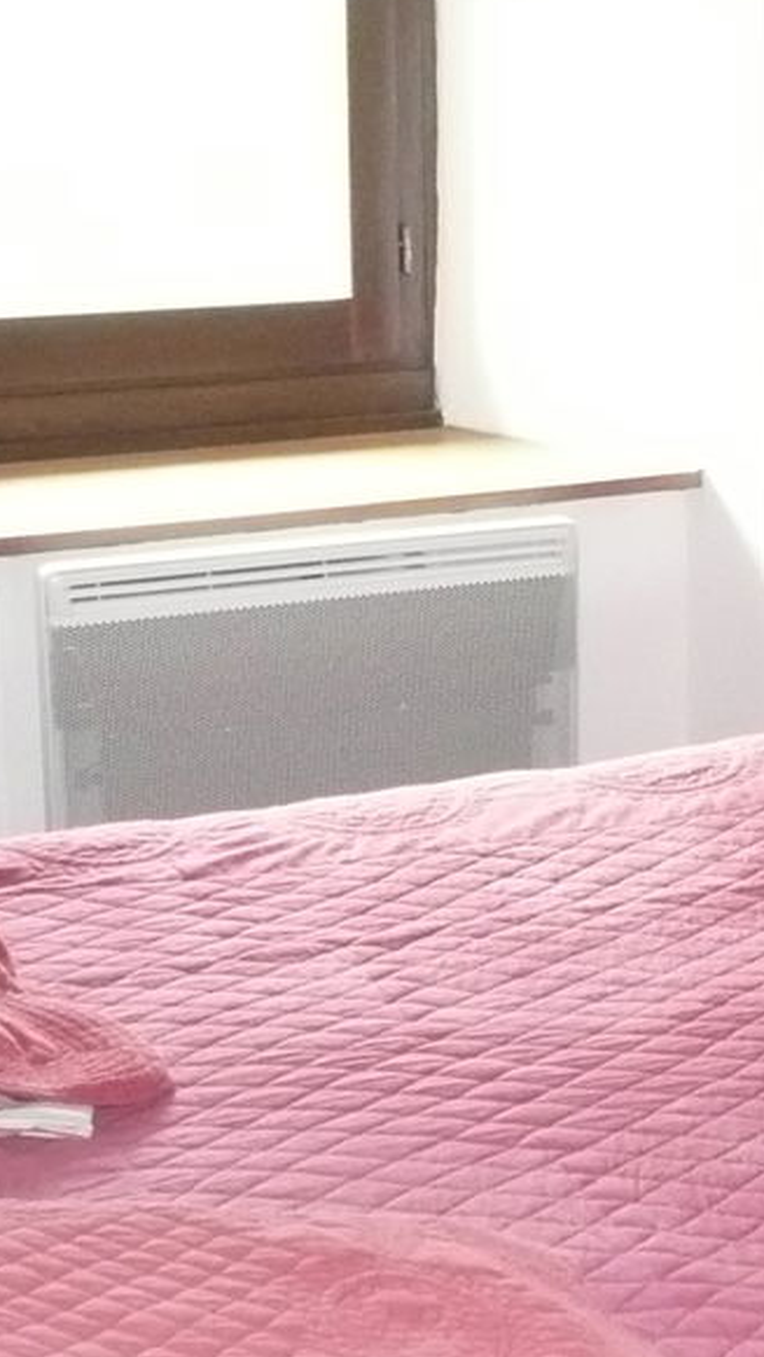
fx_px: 3024
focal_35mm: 84
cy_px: 582
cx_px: 1185
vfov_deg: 25.3
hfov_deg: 13.5
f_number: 3.3
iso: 400
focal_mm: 4.6
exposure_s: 1/30
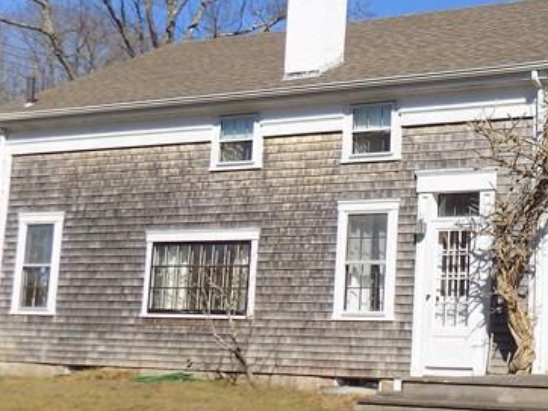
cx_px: 689
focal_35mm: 65
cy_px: 225
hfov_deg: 26.0
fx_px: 1030
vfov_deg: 22.6
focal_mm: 4
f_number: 9.9
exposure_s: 1/160
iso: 80
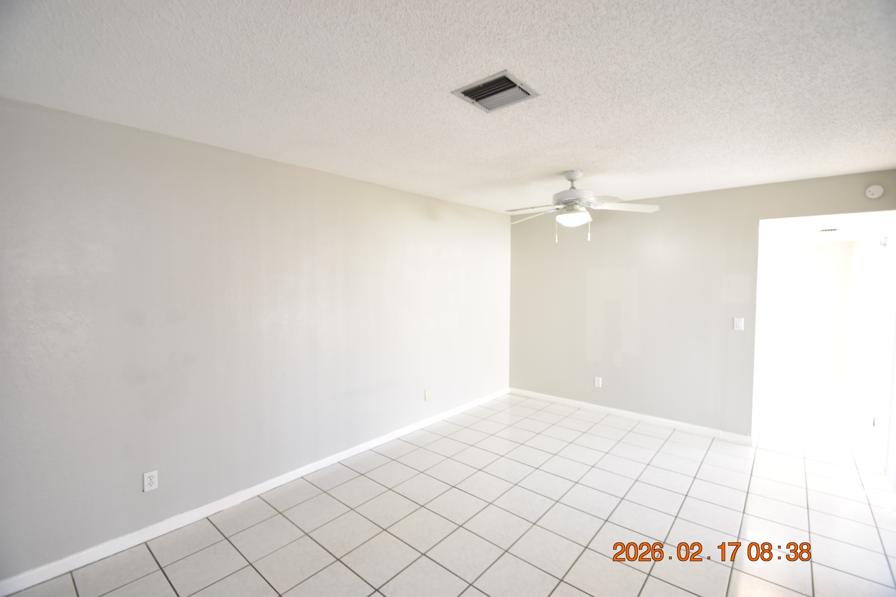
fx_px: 373
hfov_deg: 100.4
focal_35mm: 15
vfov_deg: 77.3
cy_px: 298
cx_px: 448
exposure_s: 1/30
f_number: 3.5
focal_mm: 10
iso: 800
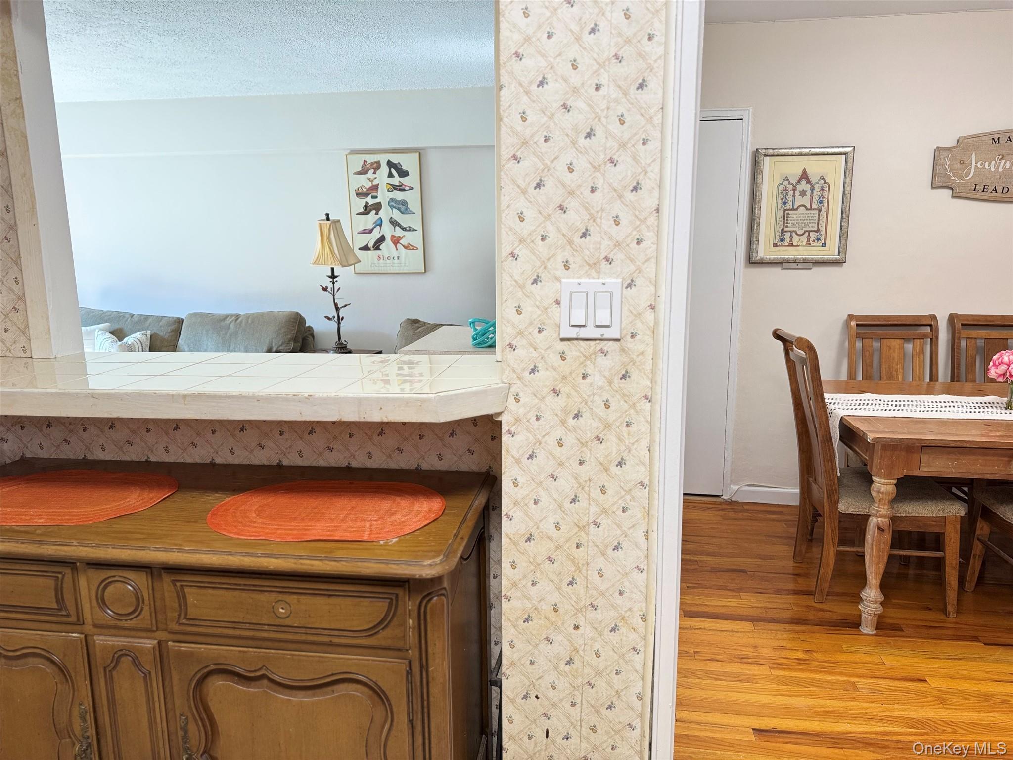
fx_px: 702
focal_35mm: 24
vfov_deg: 56.8
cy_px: 380
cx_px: 506
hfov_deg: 71.6
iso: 200
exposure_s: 1/60
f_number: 1.78
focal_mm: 6.76
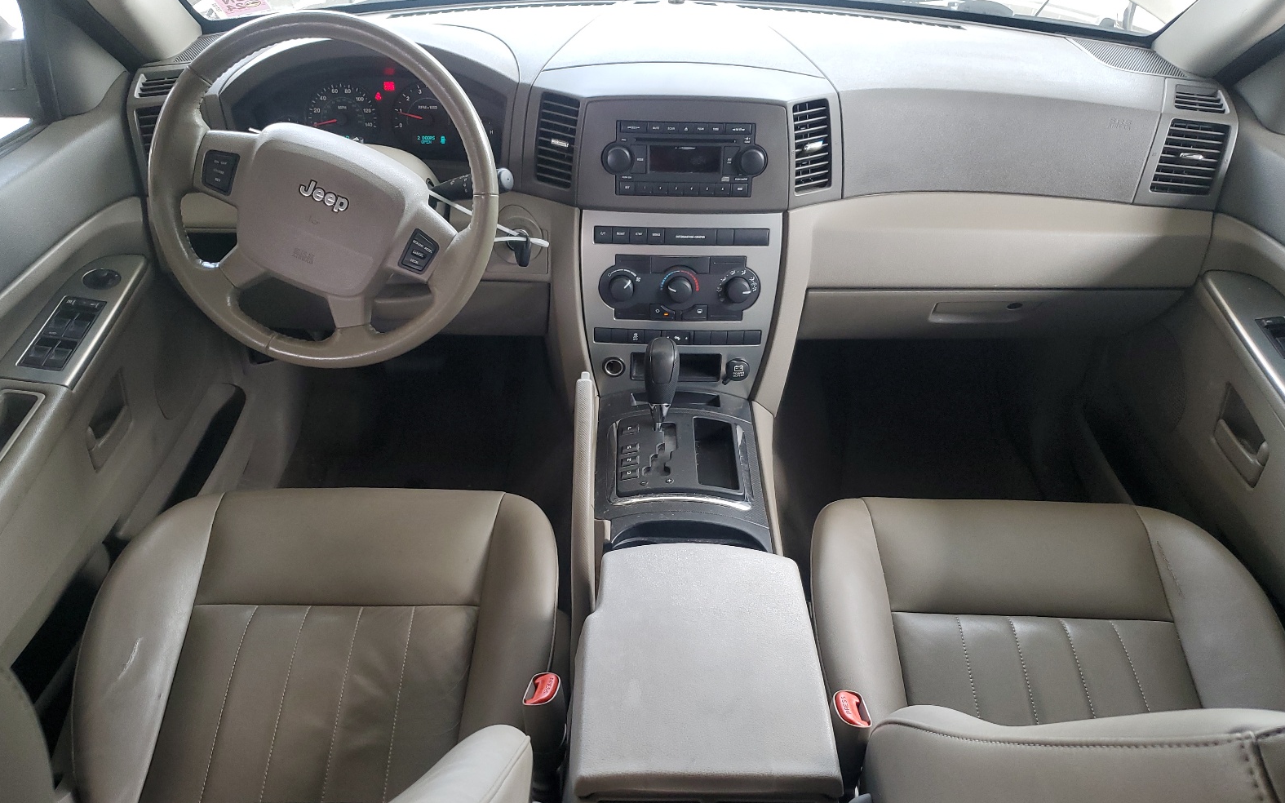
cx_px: 649
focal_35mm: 28
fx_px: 980
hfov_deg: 66.5
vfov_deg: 44.4
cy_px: 465
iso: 82
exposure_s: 1/60.2
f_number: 1.5
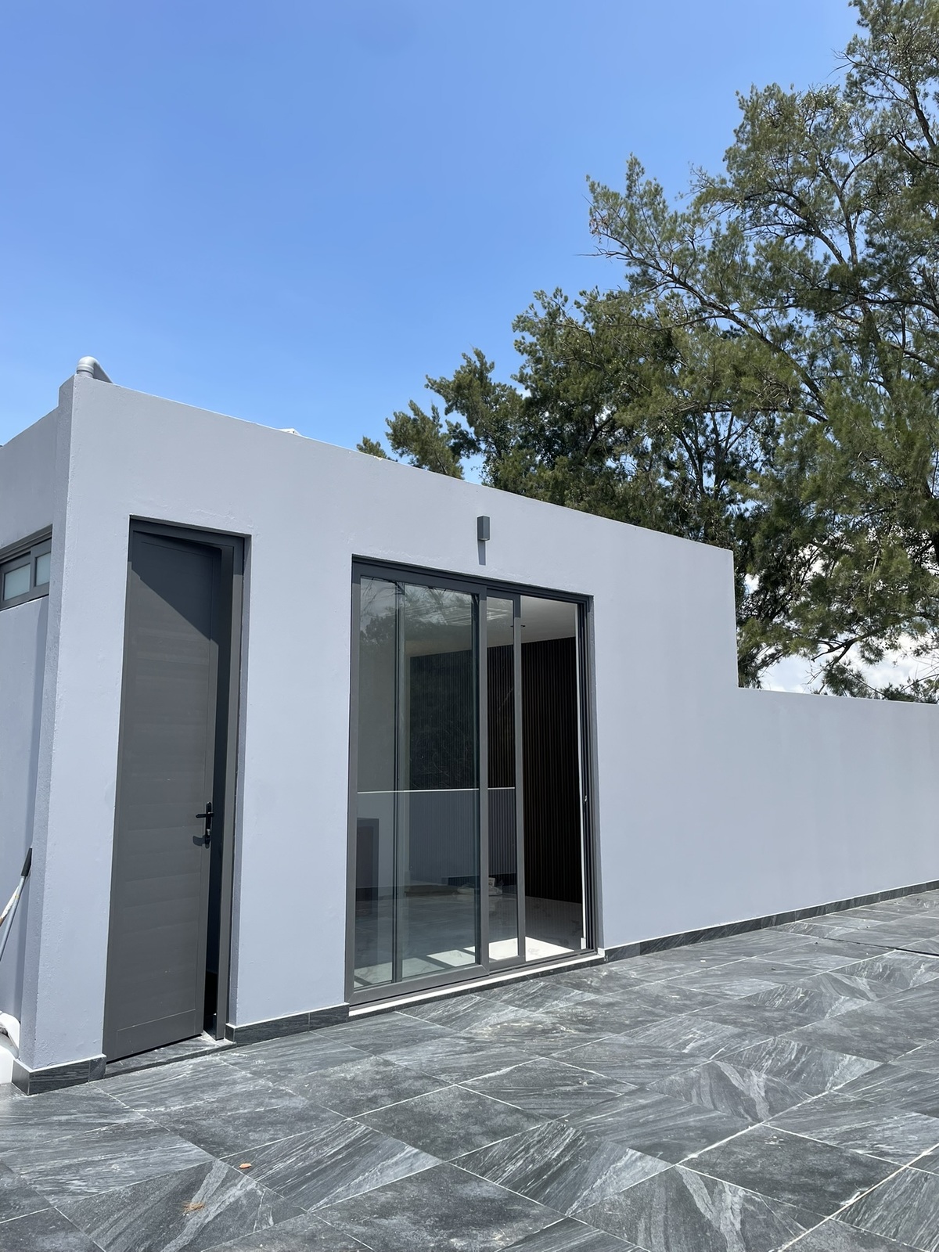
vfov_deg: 67.3
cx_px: 470
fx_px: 940
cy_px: 626
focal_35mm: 26
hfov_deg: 53.1
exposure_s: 1/2564
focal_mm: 4.2
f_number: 1.6
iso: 32
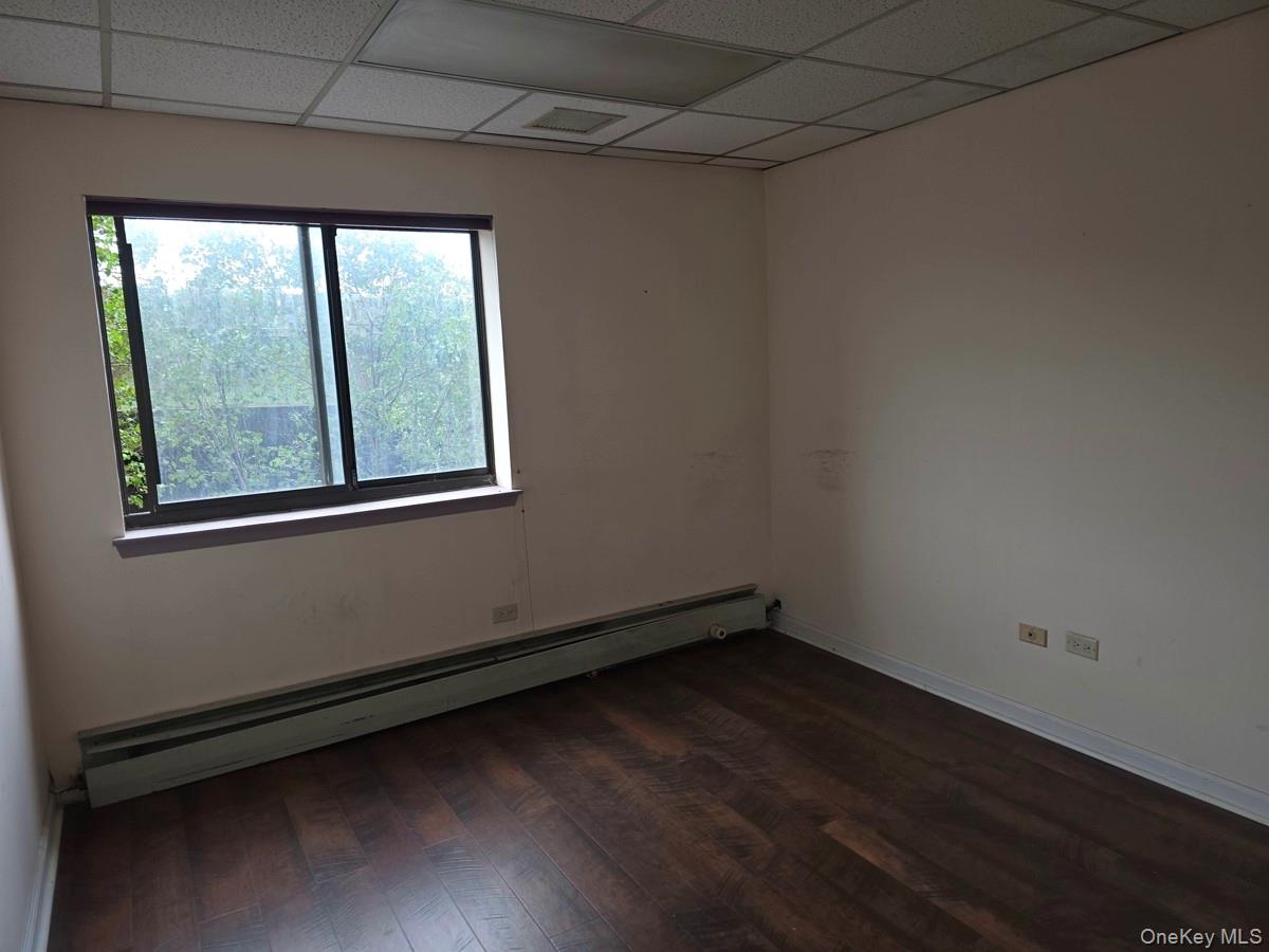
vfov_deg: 58.9
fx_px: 843
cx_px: 634
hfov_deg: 73.9
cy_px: 476
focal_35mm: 23
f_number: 1.7
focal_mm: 6.3
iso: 25
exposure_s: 1/60
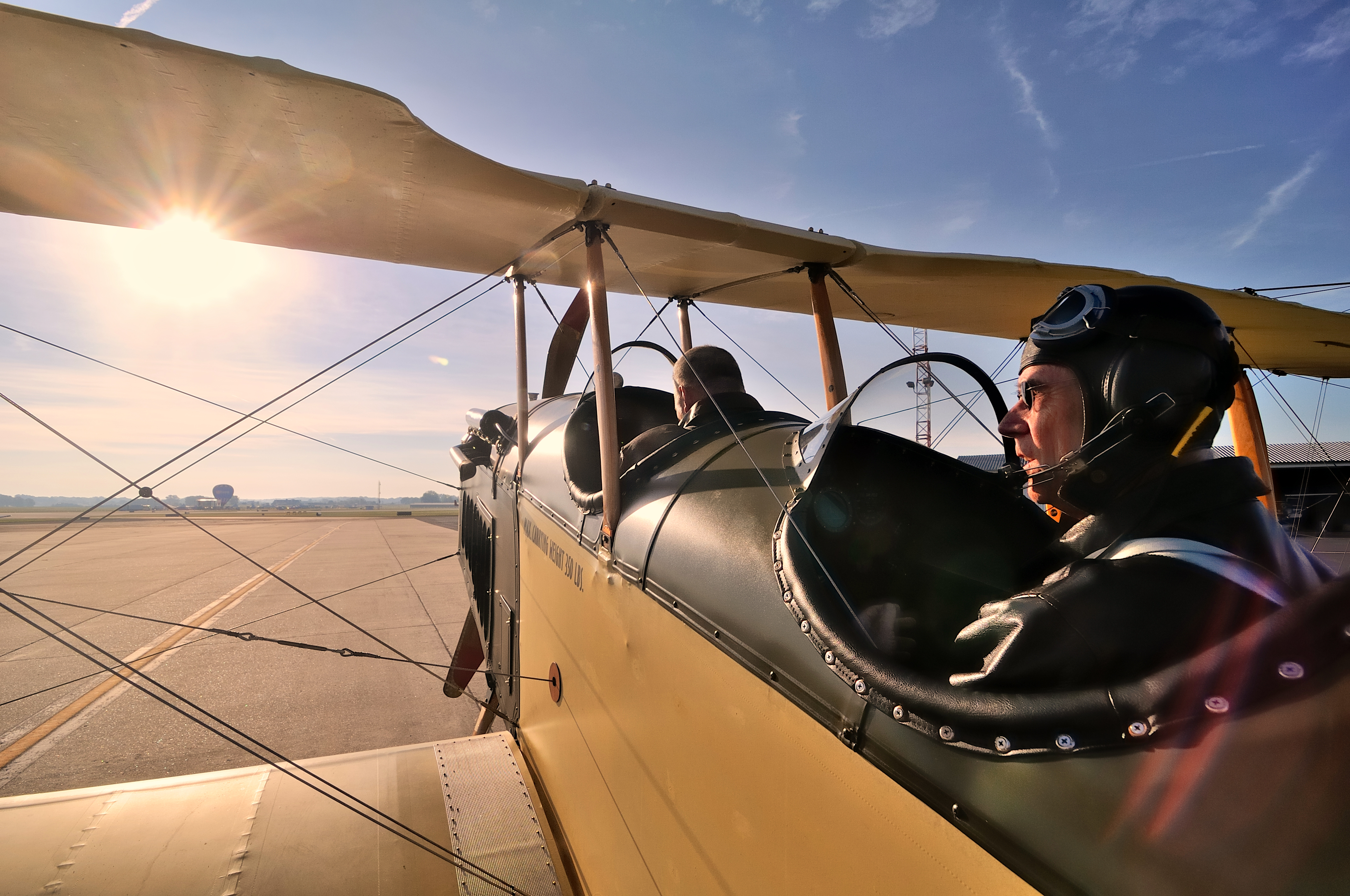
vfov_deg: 71.9
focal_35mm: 16
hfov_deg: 95.0
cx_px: 675
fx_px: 618
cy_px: 448
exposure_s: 1/1250
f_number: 8
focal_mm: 11
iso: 200
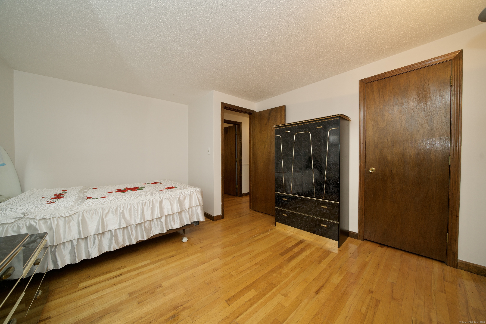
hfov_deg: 112.6
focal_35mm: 12
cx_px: 243
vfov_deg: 90.0
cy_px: 162
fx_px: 162
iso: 640
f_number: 5.6
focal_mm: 12
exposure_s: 1/25
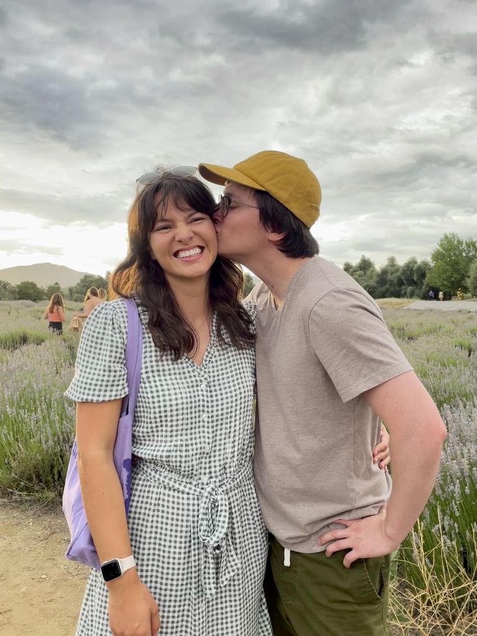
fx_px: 478
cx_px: 238
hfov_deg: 53.1
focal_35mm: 26
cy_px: 318
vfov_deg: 67.3
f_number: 1.6
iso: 32
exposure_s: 1/130
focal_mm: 4.2
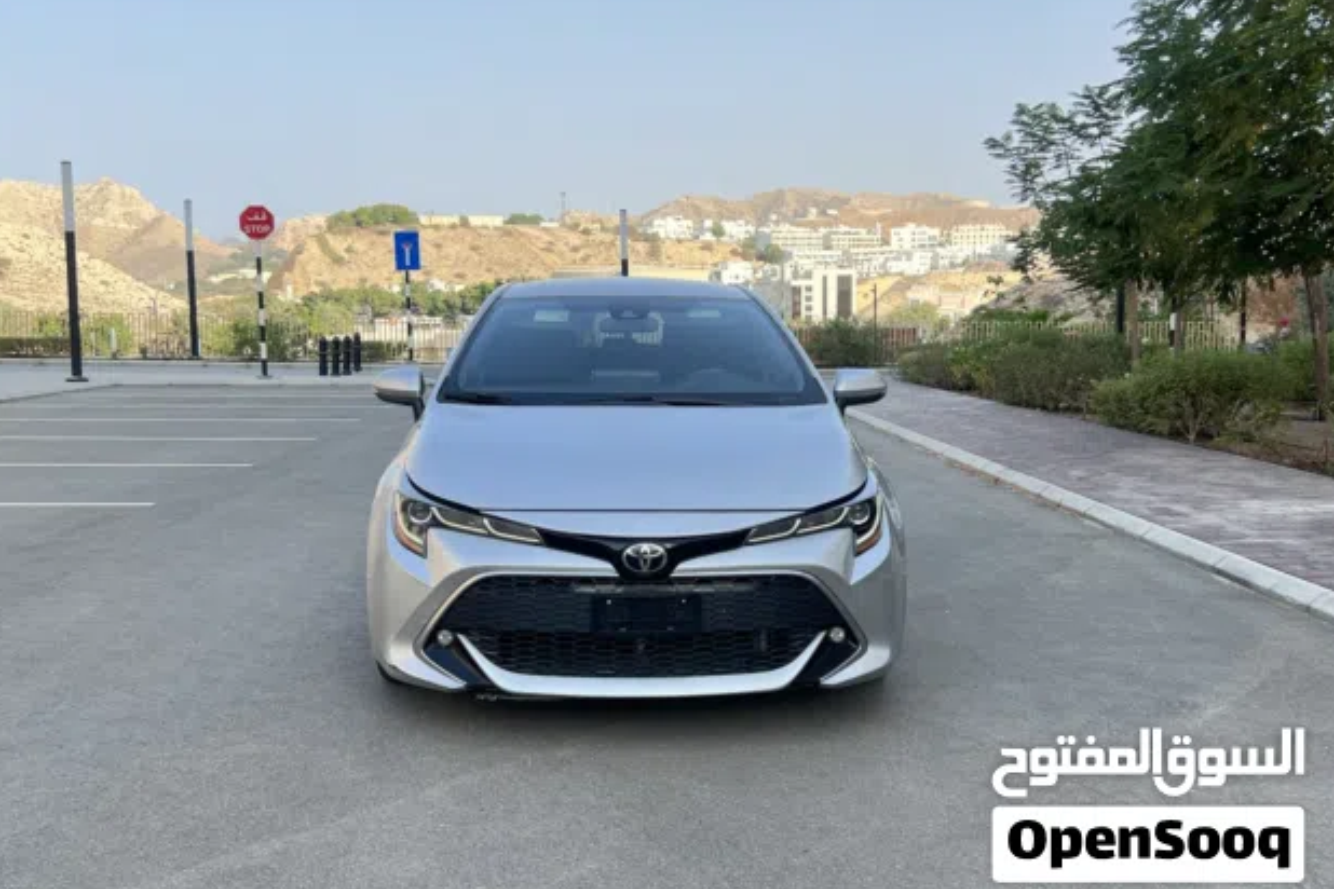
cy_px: 416
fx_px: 1037
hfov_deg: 65.5
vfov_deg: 46.4
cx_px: 667
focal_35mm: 28
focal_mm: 5.7
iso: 50
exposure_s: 1/1029
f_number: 1.5
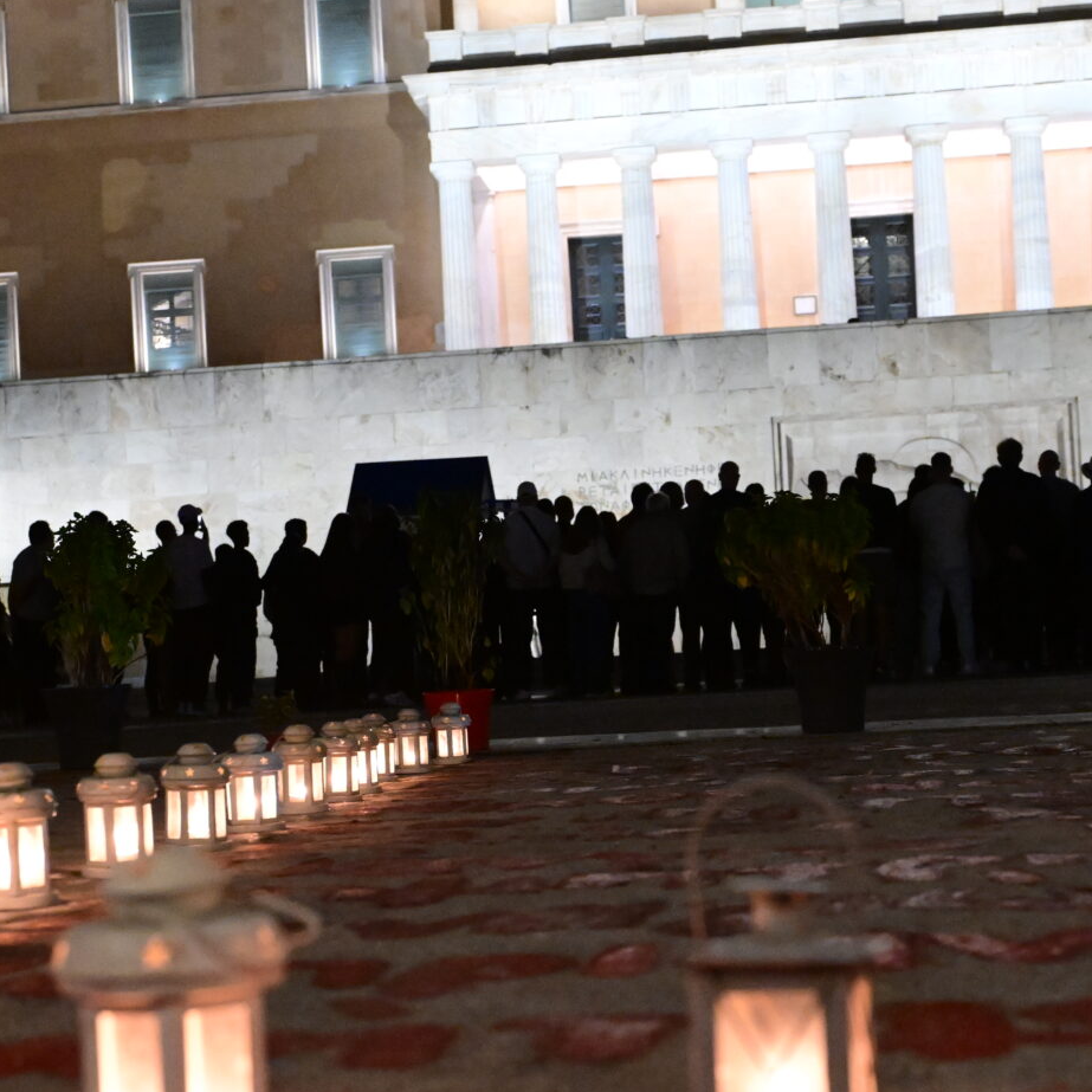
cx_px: 563
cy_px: 648
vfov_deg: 26.1
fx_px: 2356
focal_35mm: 66
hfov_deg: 26.1
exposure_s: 1/80
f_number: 3.5
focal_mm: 28
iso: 8000
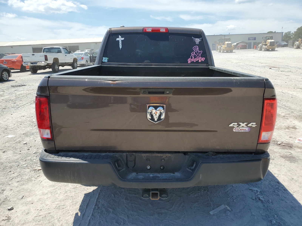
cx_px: 151
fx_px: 227
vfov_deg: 53.1
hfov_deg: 67.3
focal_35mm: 26
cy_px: 113
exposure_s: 1/3333
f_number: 1.5
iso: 50
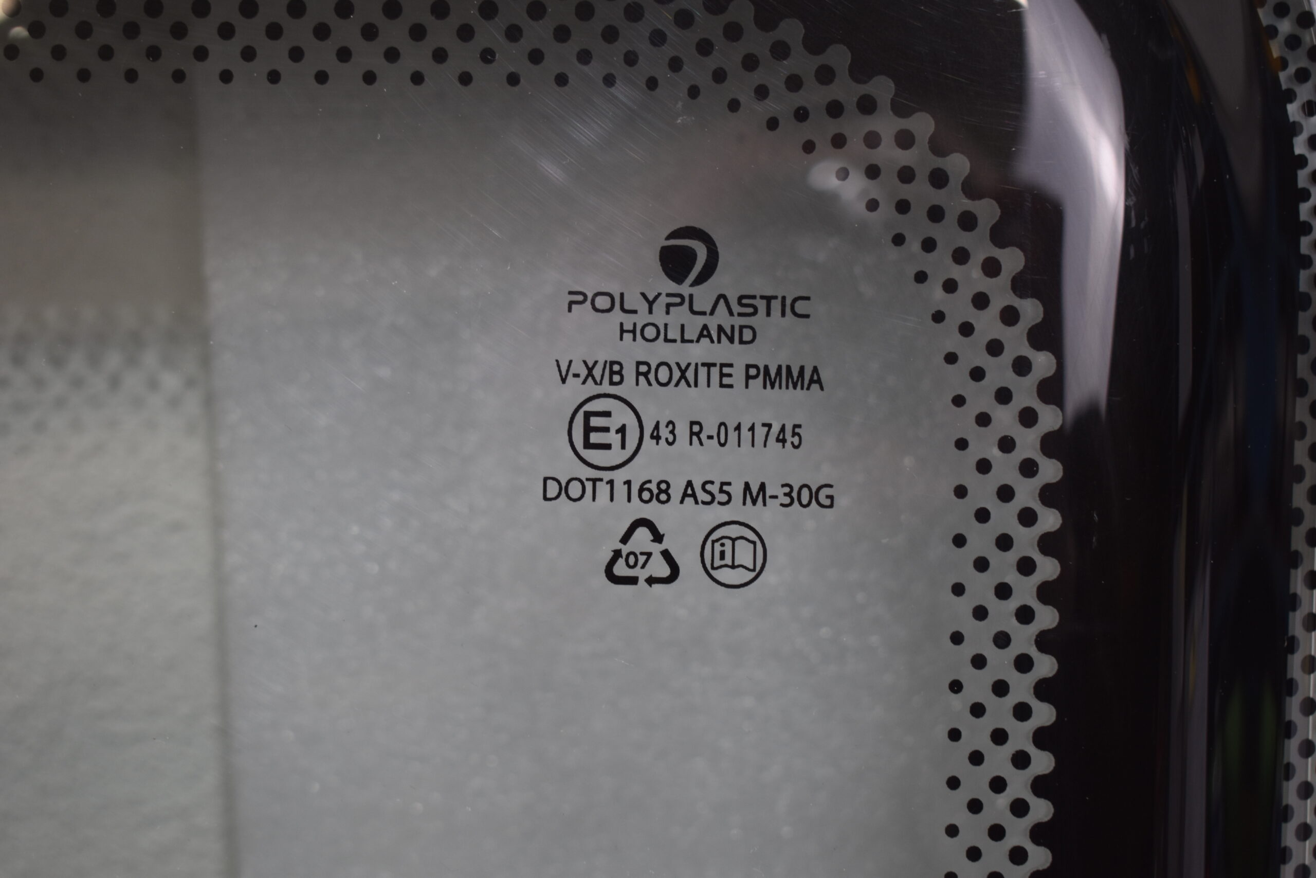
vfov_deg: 19.7
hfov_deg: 29.2
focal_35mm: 69
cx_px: 658
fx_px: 2522
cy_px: 439
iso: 450
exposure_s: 1/60
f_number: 5.6
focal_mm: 46
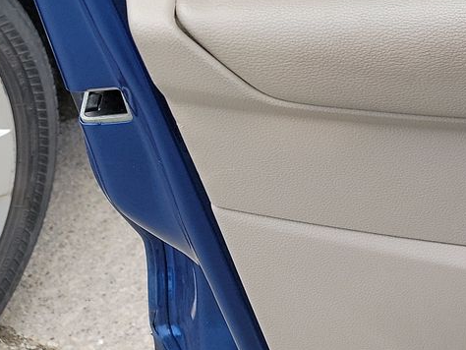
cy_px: -33
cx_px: 746
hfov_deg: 20.0
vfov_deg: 17.6
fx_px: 1091
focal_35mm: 81
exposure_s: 1/137
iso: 50
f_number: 1.8
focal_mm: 6.7
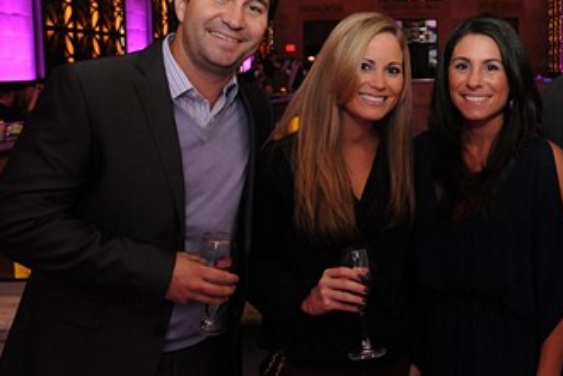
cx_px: 433
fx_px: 782
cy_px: 125
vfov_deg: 26.8
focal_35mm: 50
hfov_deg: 38.4
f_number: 6.3
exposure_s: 1/40
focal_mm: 30
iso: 4000
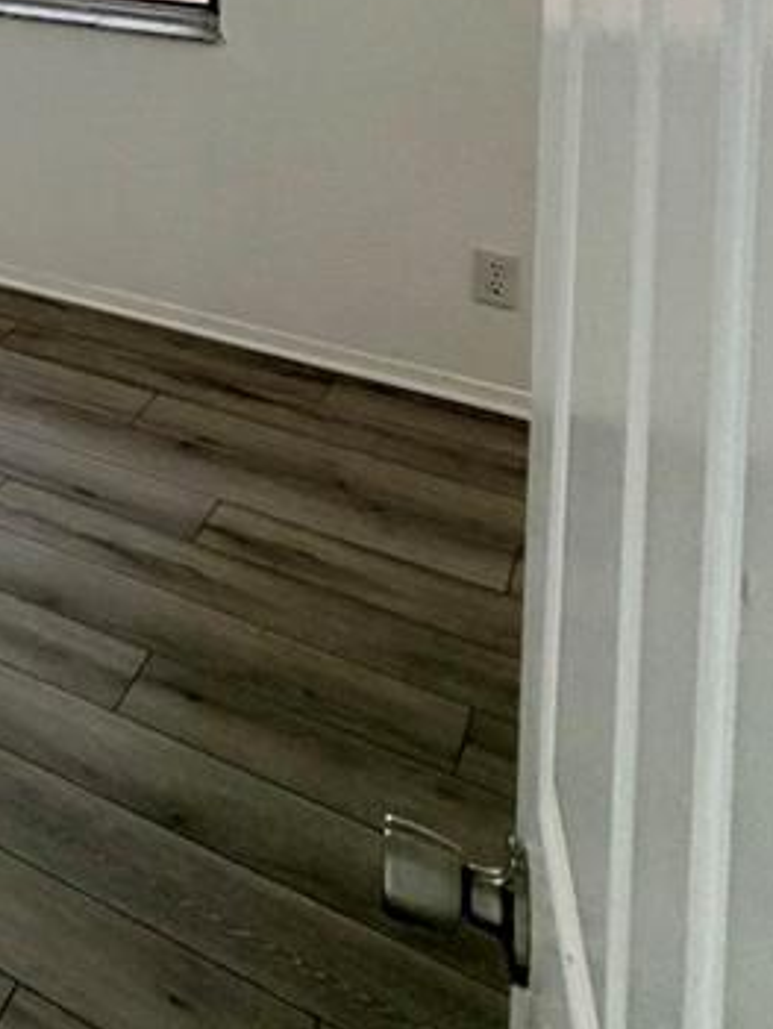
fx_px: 1427
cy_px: -165
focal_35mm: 48
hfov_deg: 22.2
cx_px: -520
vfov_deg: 33.3
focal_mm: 2.22
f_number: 2.2
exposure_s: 1/60
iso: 200
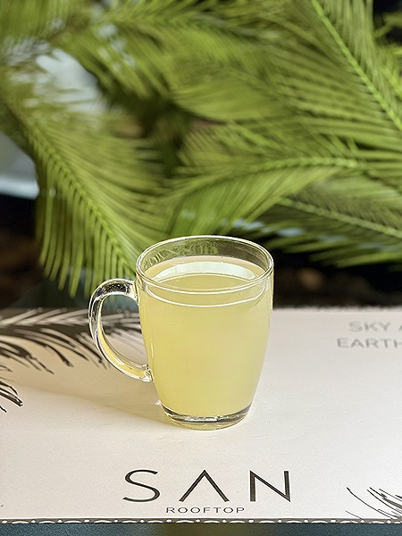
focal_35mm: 120
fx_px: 1858
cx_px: 201
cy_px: 268
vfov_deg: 16.4
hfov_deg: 12.3
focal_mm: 15.66
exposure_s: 1/50
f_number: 2.8
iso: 160
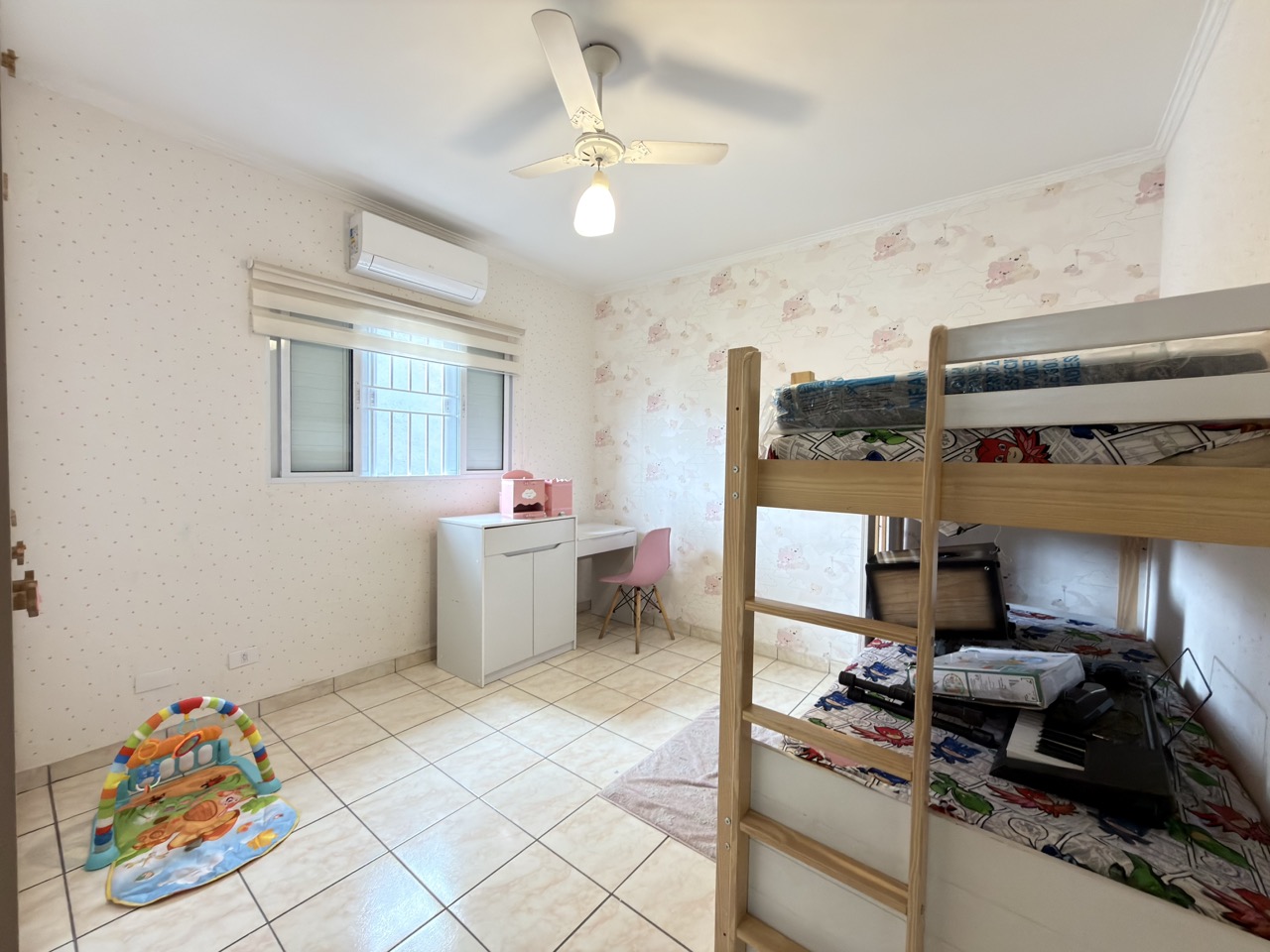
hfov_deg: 102.1
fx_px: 514
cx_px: 635
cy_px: 476
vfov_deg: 85.7
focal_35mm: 14
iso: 250
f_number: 2.2
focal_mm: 2.22
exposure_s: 1/30
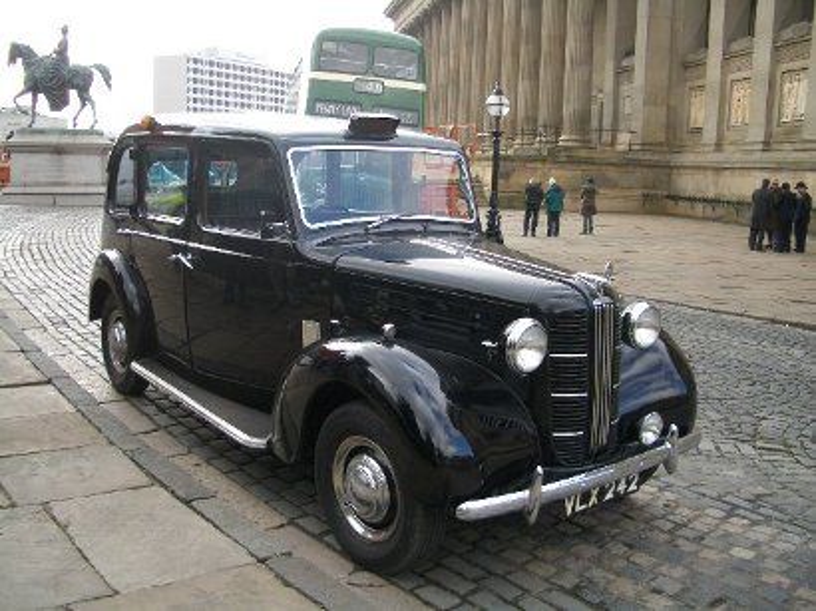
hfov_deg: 52.7
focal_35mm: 35
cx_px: 408
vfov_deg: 40.7
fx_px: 825
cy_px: 306
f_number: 2.6
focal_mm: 5.8
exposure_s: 1/250
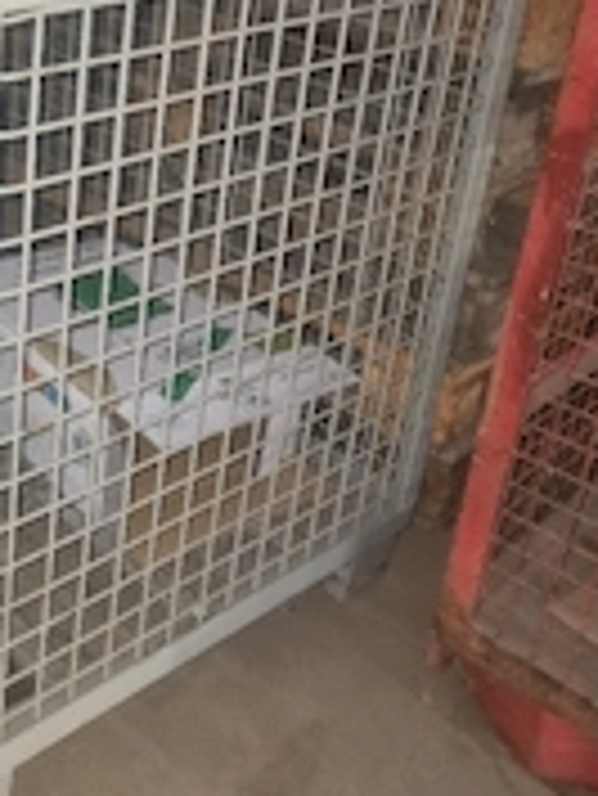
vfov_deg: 35.9
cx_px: 45
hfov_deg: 27.0
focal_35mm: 52
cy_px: 198
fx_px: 1196
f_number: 1.8
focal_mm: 6.4
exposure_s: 1/25
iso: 640
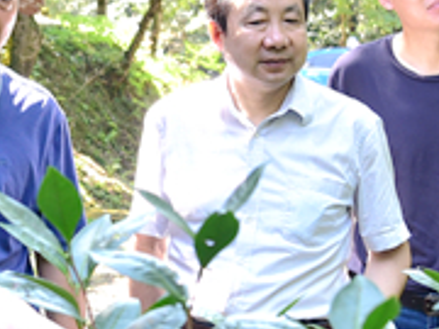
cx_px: 61
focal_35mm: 162
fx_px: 2054
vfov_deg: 9.2
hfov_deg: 12.1
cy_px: 136
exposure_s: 1/125
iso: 800
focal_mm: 38
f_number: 6.3
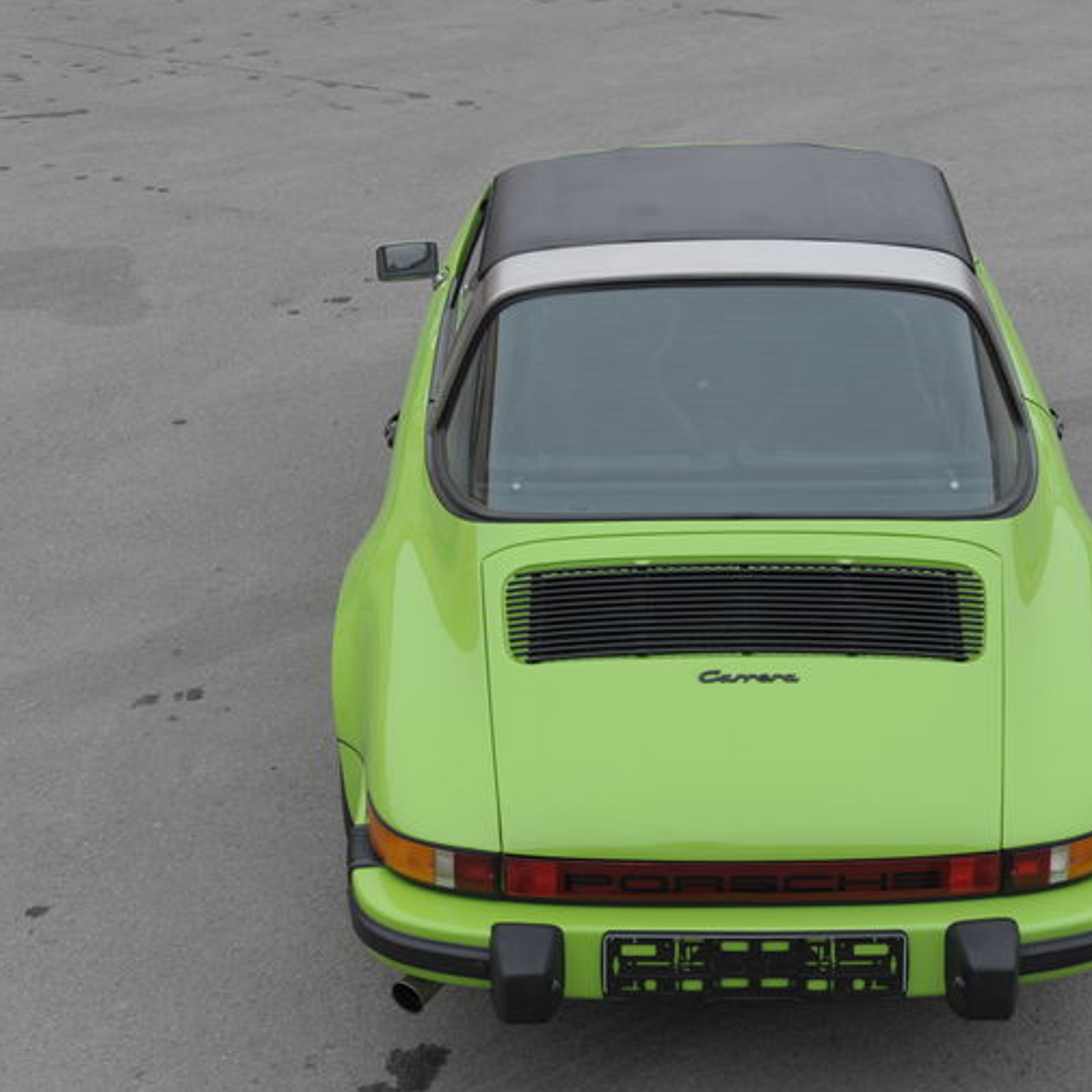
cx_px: 690
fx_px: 2213
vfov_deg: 27.7
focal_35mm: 62
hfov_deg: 27.6
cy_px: 543
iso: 200
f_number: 6.3
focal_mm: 48
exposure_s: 1/160
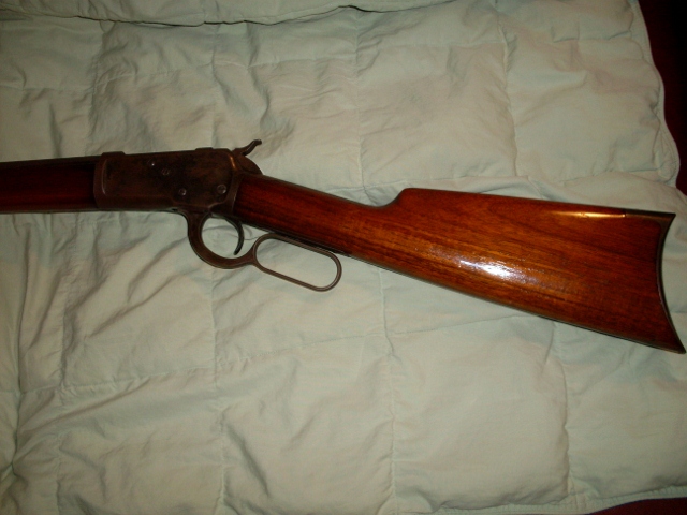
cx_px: 344
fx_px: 754
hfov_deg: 49.0
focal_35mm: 38
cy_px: 258
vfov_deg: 37.7
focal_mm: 6.3
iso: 100
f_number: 2.8
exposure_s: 1/45
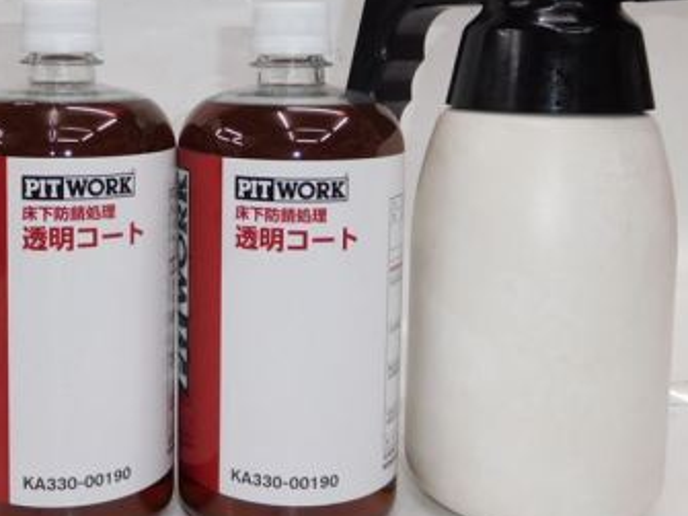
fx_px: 934
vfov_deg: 30.4
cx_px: 195
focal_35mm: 47
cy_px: 142
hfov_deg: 39.6
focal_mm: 4.5
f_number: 3.4
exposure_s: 1/30
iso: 200
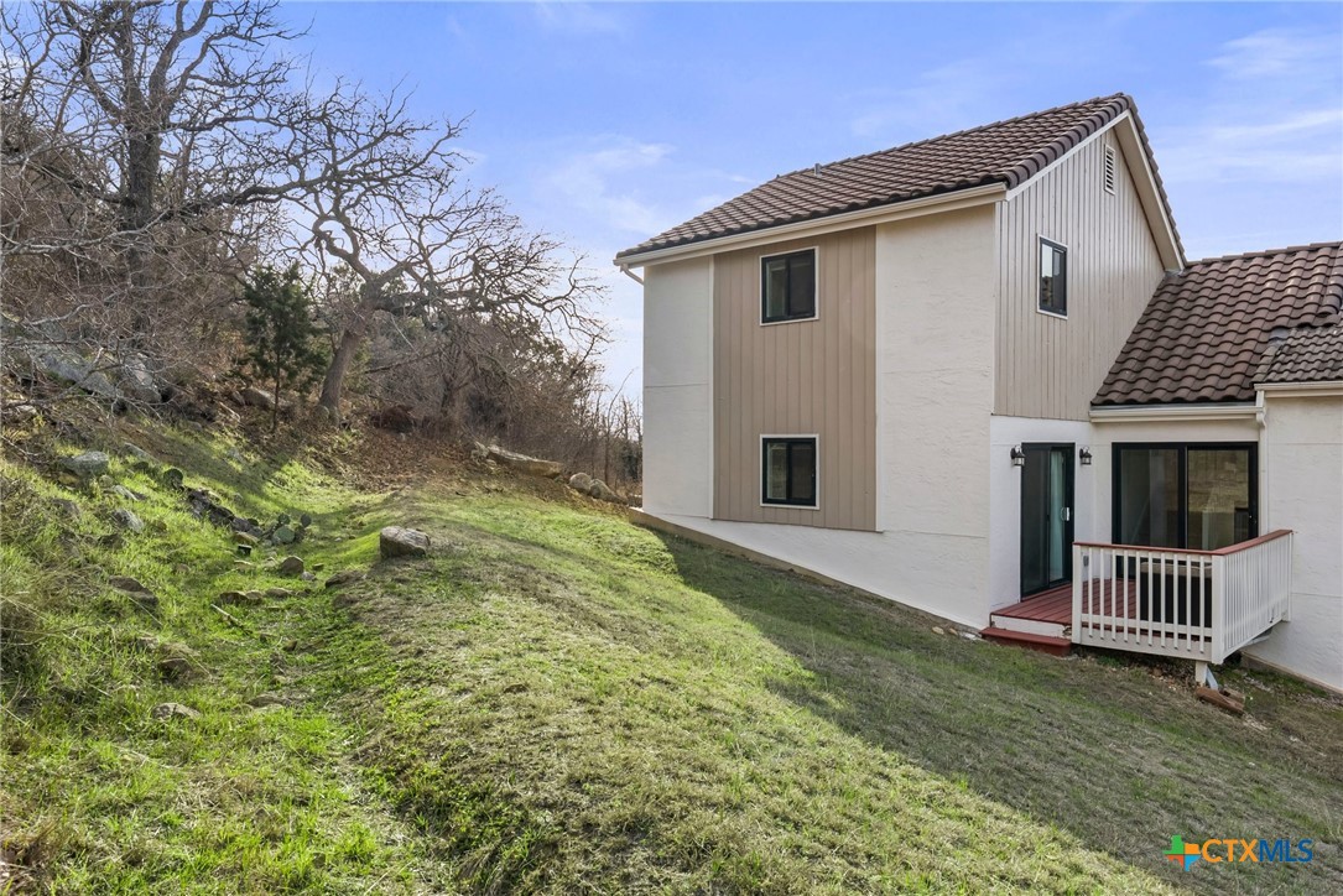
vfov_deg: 53.2
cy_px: 448
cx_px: 672
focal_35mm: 24
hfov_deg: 73.7
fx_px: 896
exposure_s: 1/40
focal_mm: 24
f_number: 11
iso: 320
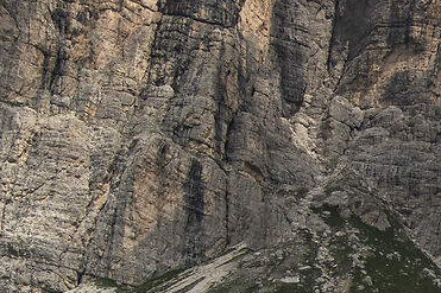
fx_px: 1506
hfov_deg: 14.4
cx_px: 832
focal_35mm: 123
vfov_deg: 10.3
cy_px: 575
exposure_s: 1/13
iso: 31
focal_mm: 19
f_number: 10
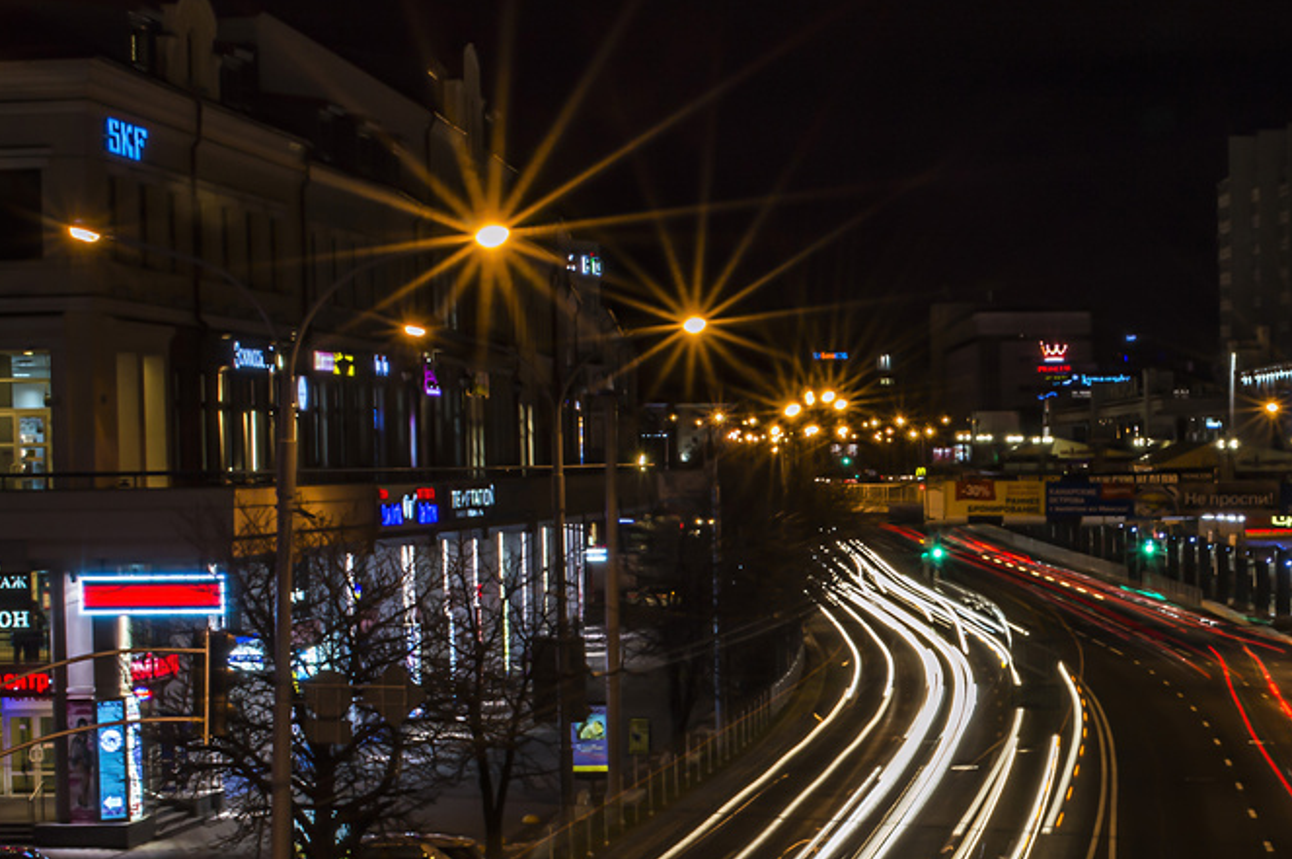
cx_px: 1087
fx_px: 3407
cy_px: 652
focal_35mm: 95
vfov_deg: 14.3
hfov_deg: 21.1
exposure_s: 10
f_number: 25
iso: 100
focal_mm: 30
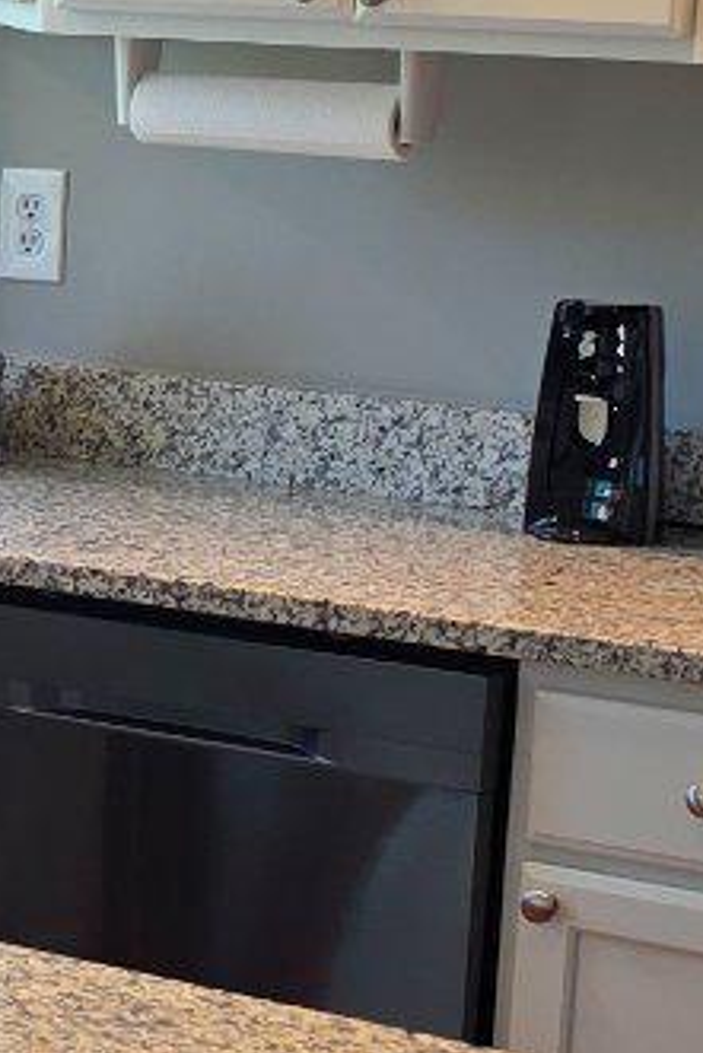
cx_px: -1043
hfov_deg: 8.4
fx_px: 4330
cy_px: 550
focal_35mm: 148
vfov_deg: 13.9
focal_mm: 6.3
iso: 50
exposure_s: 1/120
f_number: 1.7
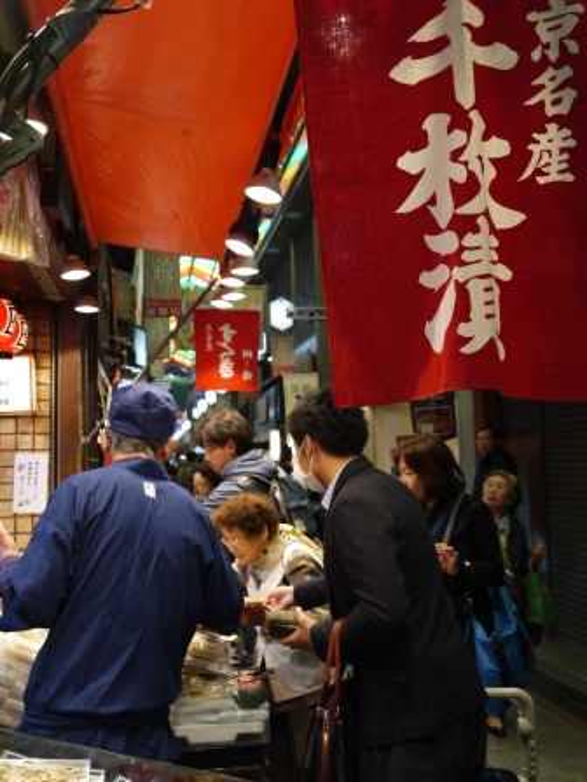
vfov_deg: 51.4
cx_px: 294
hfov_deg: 39.7
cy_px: 391
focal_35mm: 36
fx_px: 814
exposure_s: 1/60
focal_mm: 18
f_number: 4.2
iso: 500
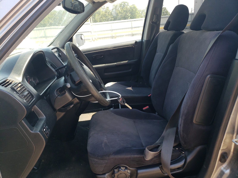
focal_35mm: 26
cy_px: 89
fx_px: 179
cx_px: 119
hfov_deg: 67.3
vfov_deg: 53.1
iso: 50
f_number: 1.5
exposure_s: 1/303
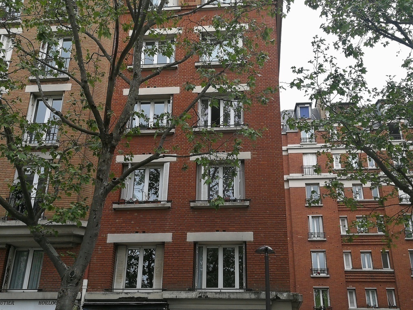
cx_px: 206
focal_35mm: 36
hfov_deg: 51.4
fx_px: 430
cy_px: 155
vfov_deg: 39.7
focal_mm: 3.95
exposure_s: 1/100
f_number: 2.2
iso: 50
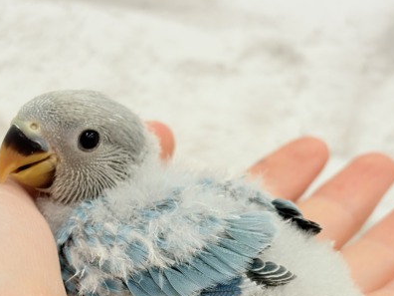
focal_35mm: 84
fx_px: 956
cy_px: 222
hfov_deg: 23.3
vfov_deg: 17.5
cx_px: 200
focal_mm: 5.96
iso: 40
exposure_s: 1/50
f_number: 1.6
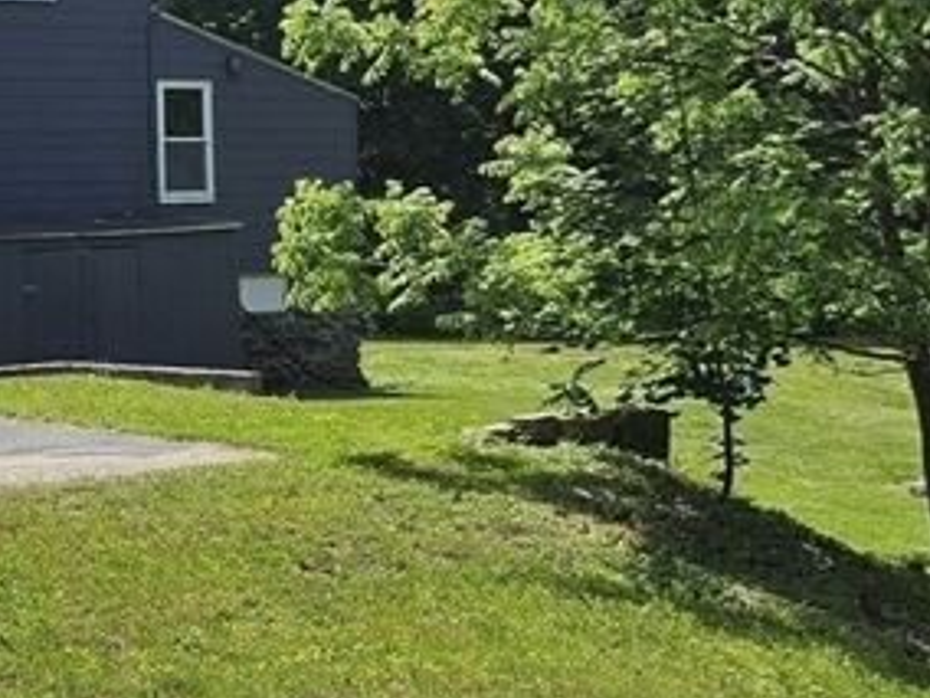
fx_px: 2230
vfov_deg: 17.6
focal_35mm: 83
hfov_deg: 23.5
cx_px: 357
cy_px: 102
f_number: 1.8
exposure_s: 1/2775
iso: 25
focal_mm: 5.4
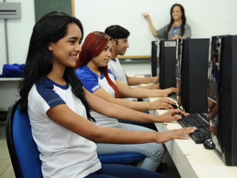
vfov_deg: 27.9
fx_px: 356
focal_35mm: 52
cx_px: 147
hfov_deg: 36.6
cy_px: 69
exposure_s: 1/50
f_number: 2.8
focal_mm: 38
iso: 1000
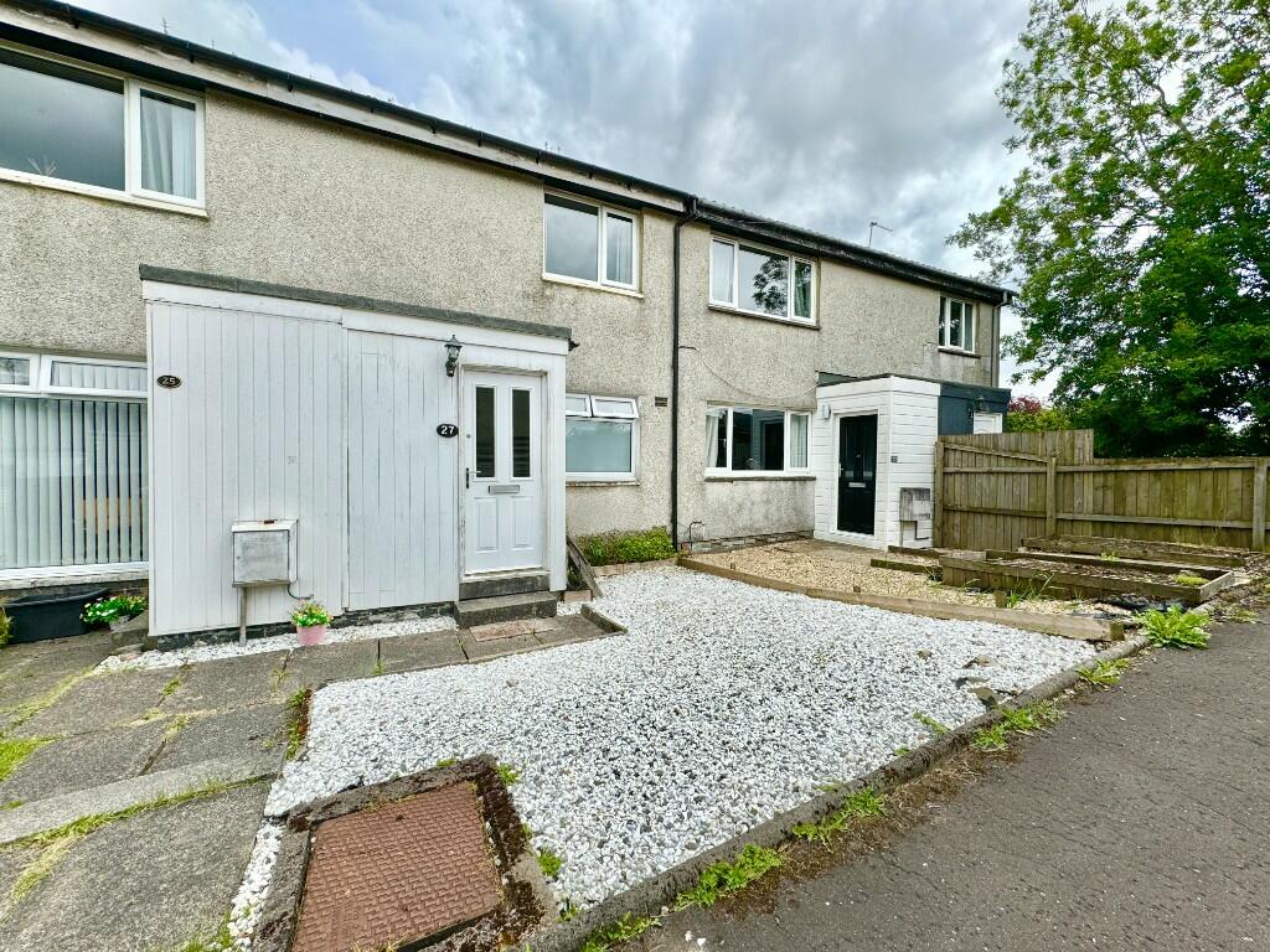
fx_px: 514
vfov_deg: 85.7
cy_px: 476
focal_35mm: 14
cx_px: 635
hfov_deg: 102.1
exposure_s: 1/1832
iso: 50
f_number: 2.2
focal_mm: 2.22
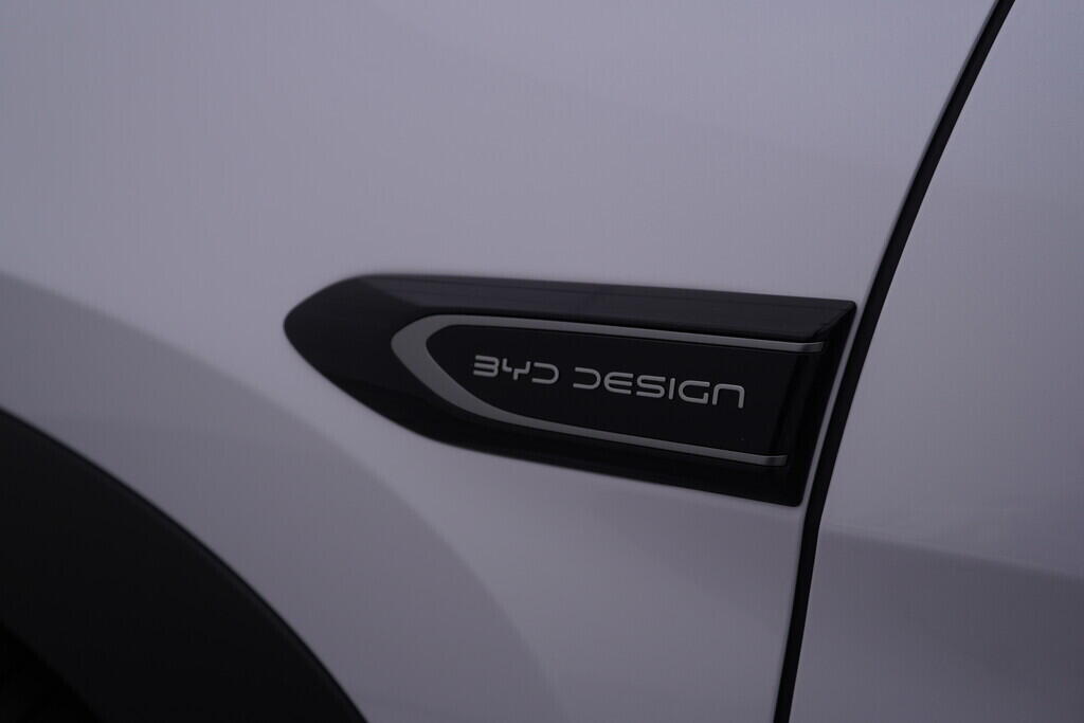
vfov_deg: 36.9
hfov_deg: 53.1
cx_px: 542
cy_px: 362
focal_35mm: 36
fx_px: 1084
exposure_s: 1/160
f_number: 5.6
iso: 125
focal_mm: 24
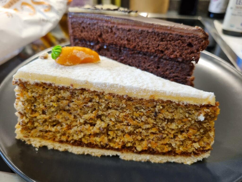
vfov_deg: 53.1
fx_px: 182
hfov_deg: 67.3
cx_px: 121
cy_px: 91
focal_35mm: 26
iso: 250
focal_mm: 5.4
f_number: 1.8
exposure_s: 1/100
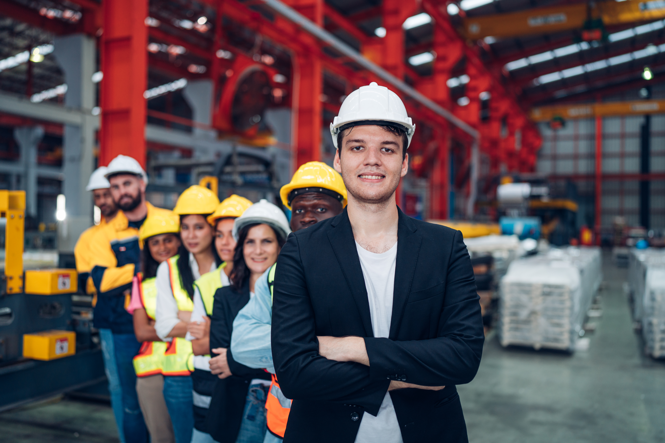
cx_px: 332
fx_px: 647
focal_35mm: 35
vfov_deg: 37.9
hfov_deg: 54.4
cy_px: 222
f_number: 1.6
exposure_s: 1/200
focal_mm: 35
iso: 250
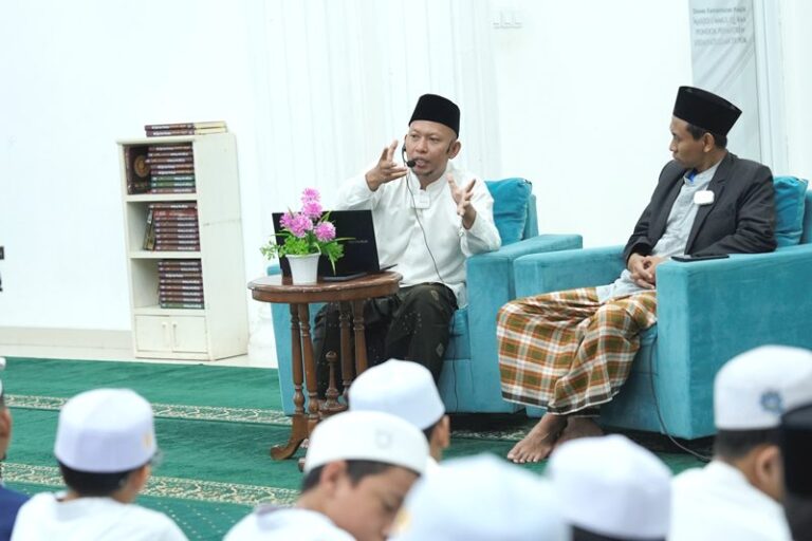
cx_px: 406
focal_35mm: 105
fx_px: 2368
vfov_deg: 13.0
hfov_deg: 19.5
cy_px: 270
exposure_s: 1/100
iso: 1250
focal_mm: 70
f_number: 2.8
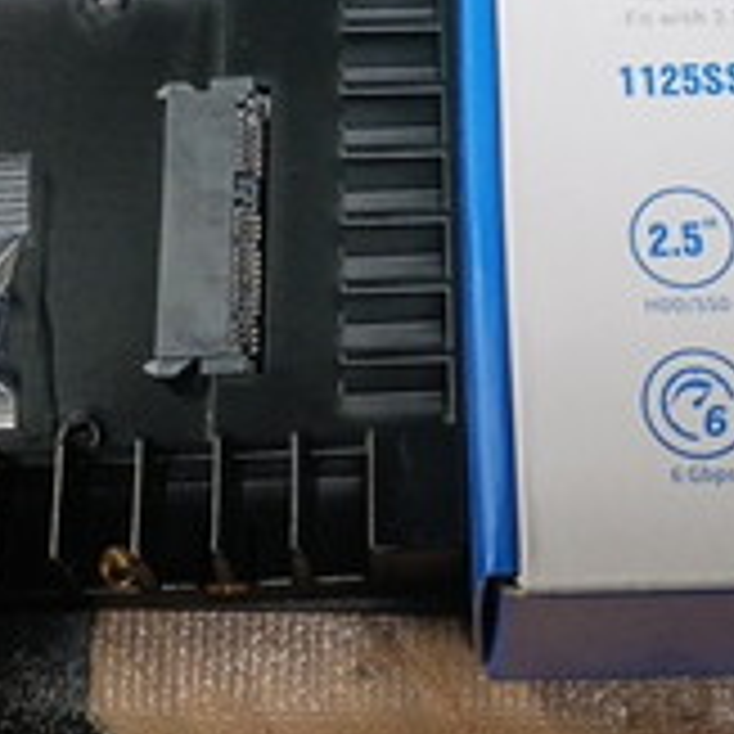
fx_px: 2111
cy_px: 54
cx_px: 531
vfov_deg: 19.3
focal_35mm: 88
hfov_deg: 19.6
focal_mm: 4
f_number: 1.8
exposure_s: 1/33.3
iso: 202
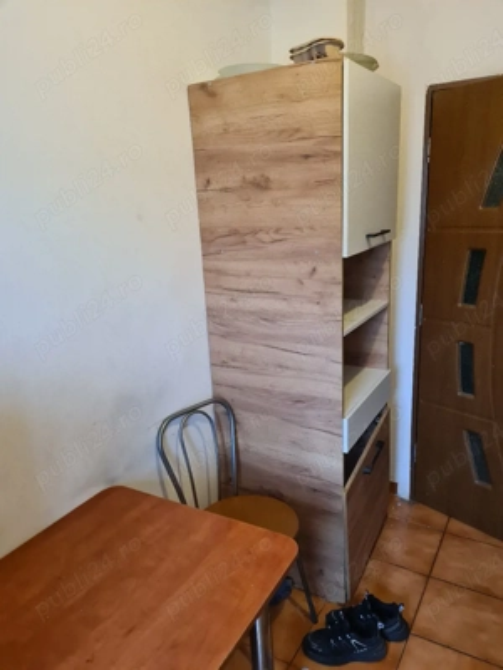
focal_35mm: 26
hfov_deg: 53.1
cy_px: 335
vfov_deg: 67.3
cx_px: 252
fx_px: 504
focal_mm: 5.4
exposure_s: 1/50
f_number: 1.8
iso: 400
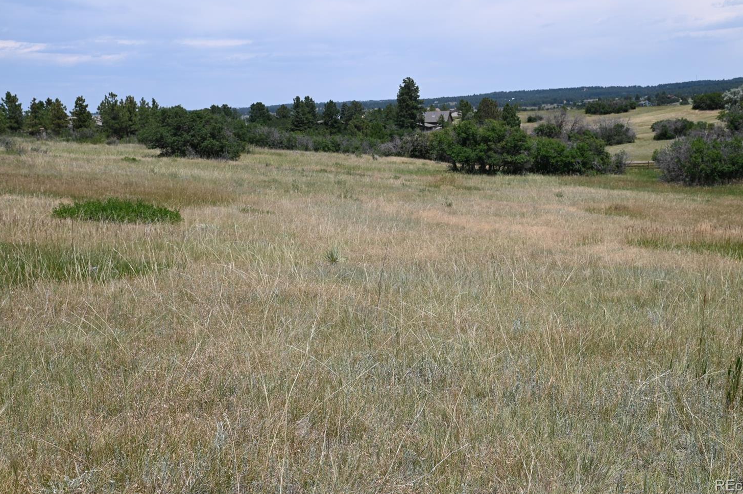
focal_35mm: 44
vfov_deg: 30.4
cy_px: 224
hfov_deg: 44.5
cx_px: 389
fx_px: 907
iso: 100
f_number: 7.1
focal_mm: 40
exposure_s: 1/400
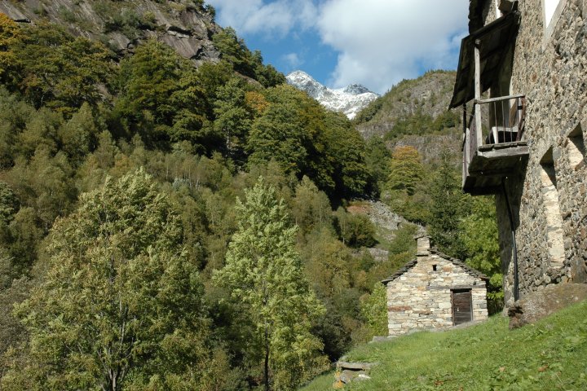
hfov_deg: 42.3
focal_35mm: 46
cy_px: 196
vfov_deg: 28.9
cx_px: 294
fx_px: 758
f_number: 9
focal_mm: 31
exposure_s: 1/320
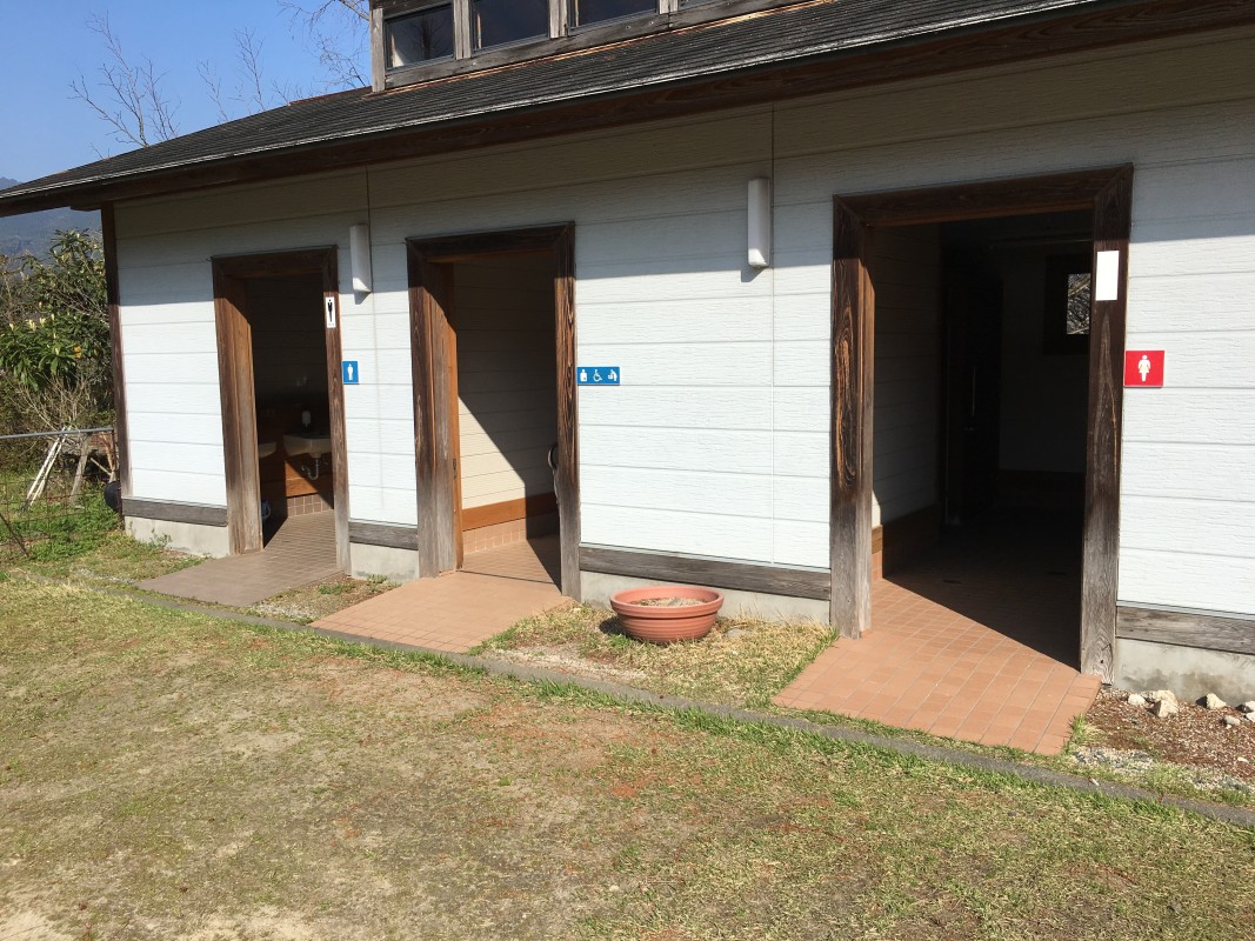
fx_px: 1051
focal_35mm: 29
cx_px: 628
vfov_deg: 48.2
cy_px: 470
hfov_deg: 61.7
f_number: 2.2
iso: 25
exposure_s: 1/2481
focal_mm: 4.15
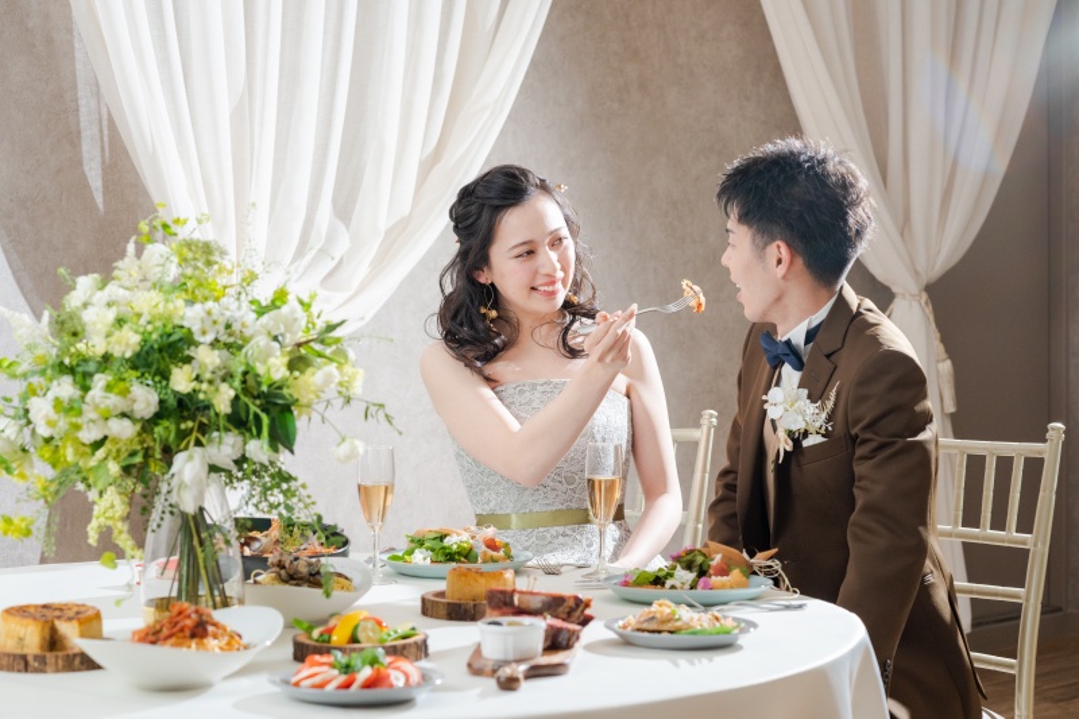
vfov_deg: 16.1
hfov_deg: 23.9
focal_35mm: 85
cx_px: 540
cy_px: 360
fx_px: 2547
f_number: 5.6
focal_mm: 85
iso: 1000
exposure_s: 1/125
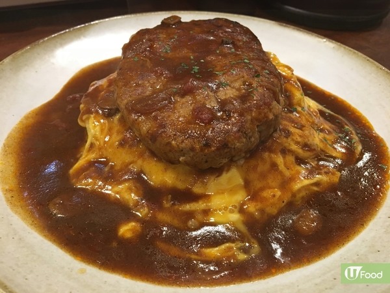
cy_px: 146
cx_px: 195
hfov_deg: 61.7
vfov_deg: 48.2
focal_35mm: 29
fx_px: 327
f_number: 2.2
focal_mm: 4.15
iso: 125
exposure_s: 1/30
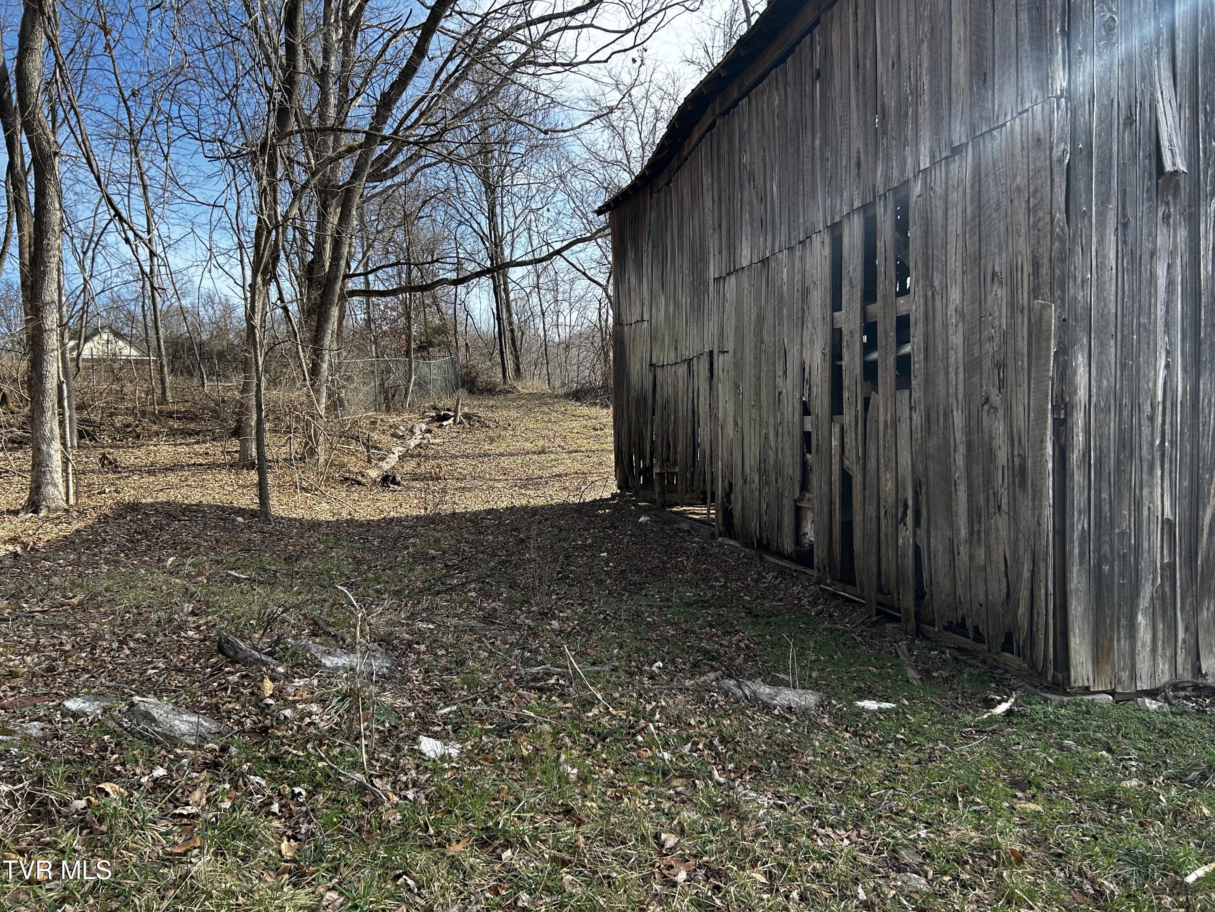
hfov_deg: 67.3
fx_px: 913
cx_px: 608
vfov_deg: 53.1
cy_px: 456
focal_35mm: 26
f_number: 1.5
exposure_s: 1/791
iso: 50
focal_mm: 5.7
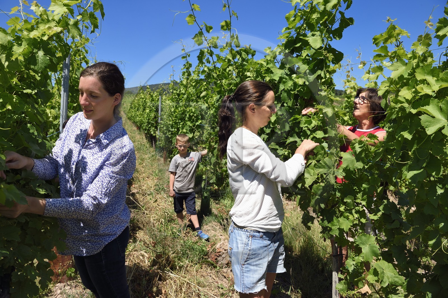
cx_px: 224
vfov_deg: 53.1
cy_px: 149
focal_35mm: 24
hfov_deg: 73.8
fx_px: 298
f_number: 13
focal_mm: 24
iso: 200
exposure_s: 1/250
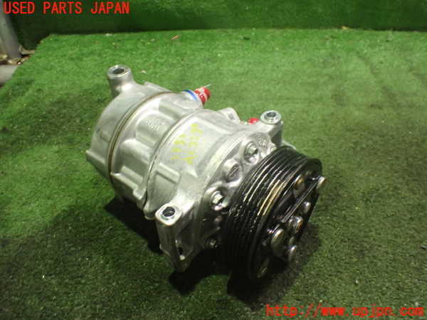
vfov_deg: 46.8
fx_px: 370
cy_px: 160
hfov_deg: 60.0
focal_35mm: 30
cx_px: 214
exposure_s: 1/30
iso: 1000
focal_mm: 5.4
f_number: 2.3
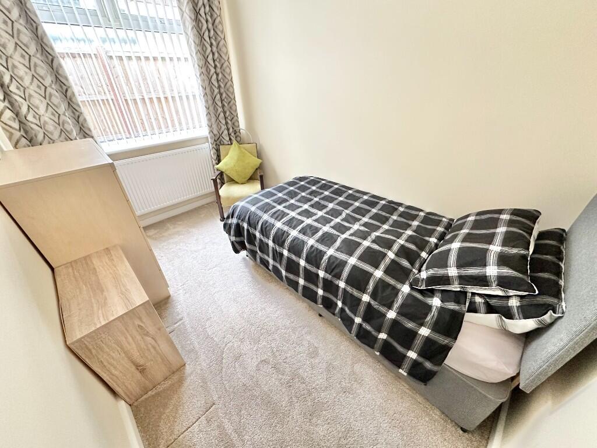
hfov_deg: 102.1
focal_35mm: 14
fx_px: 241
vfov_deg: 85.7
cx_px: 298
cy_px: 224
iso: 400
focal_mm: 2.22
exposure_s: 1/60
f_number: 2.2
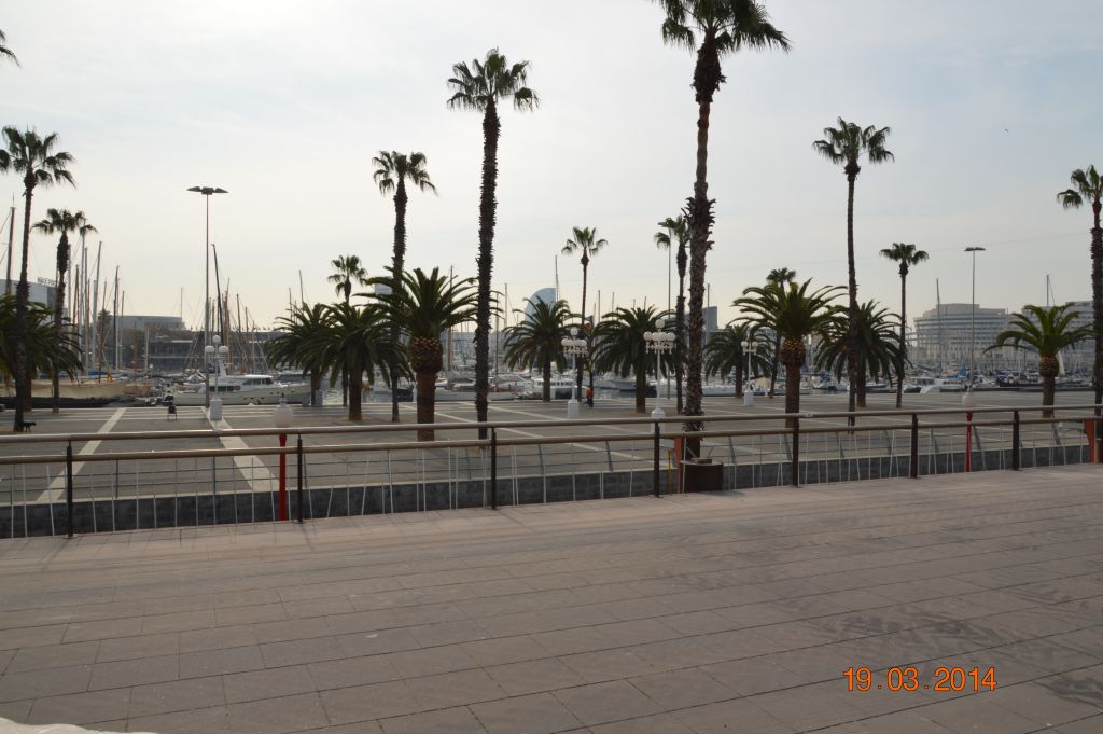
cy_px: 367
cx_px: 552
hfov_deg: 67.4
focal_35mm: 27
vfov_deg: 47.9
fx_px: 827
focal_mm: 18
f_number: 11
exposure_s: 1/200
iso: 100
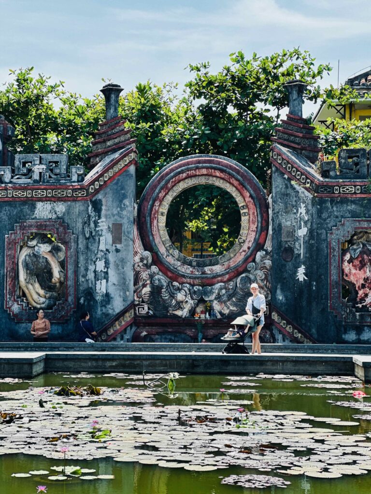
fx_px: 1100
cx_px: 186
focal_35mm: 77
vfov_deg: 25.3
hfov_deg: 19.1
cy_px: 247
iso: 32
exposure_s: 1/401
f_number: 2.8
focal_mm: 9
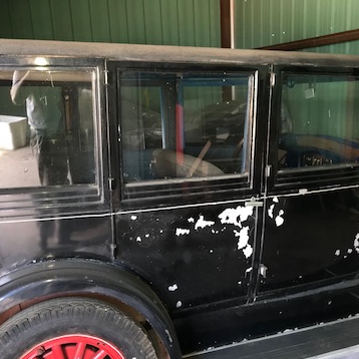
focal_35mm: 38
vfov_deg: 43.7
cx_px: 198
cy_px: 205
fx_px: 446
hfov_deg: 43.8
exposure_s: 1/20
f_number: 1.8
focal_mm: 3.99
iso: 100
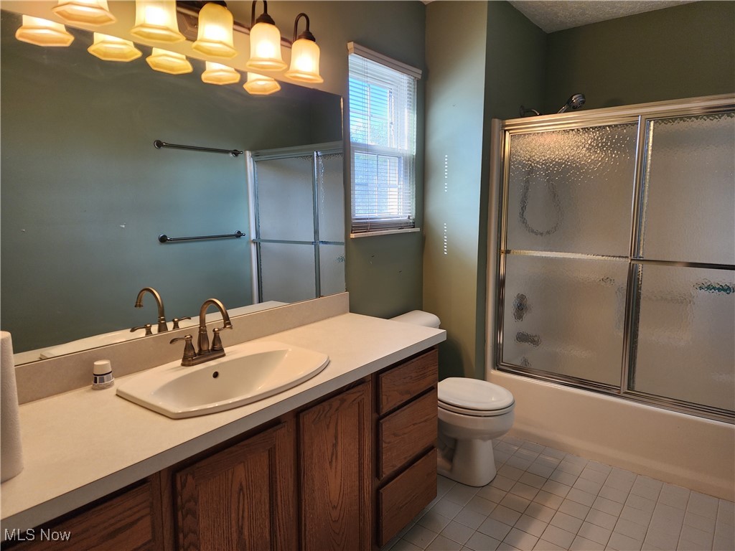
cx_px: 368
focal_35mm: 23
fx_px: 488
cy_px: 276
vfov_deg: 58.9
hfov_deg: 73.9
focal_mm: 6.4
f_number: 1.8
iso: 80
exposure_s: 1/120
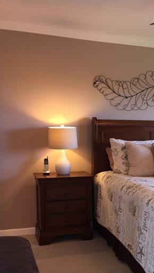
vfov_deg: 43.0
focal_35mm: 47
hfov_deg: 24.6
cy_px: 186
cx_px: 140
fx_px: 341
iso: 40
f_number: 2.2
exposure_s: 1/30
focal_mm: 4.15
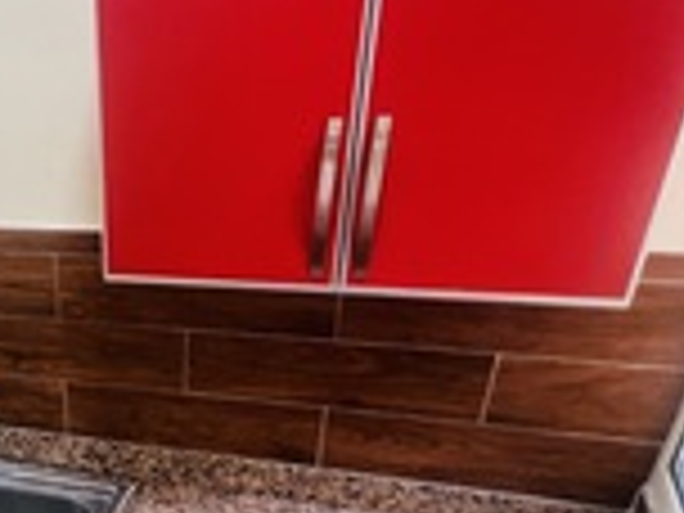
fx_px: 771
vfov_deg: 33.5
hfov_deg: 42.4
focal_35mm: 39
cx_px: 25
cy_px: 520
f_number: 1.8
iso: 160
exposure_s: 1/25
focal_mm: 1.57
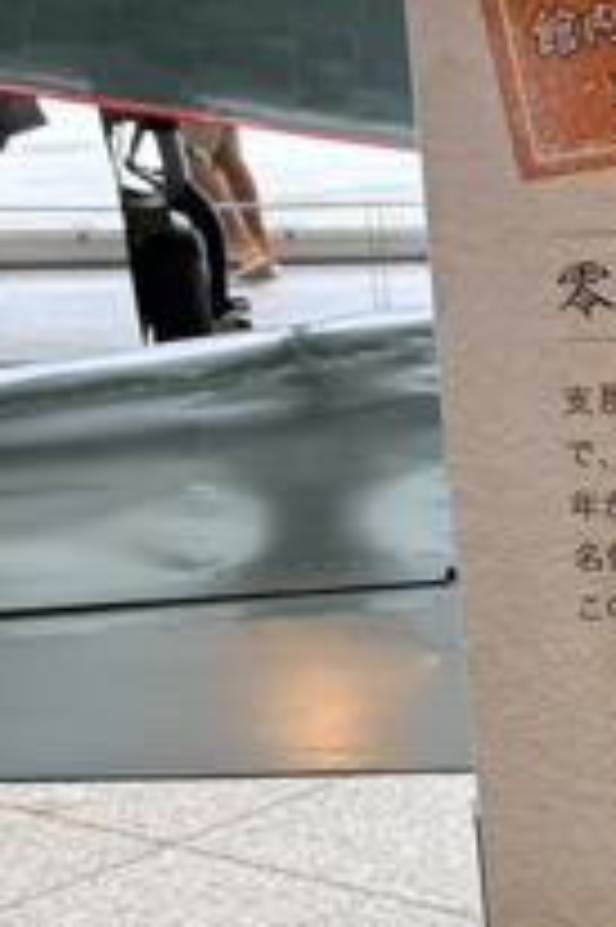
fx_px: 2365
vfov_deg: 21.3
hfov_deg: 13.4
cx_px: 1106
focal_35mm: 92
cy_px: 952
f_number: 1.6
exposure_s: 1/100
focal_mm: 5.96
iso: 125
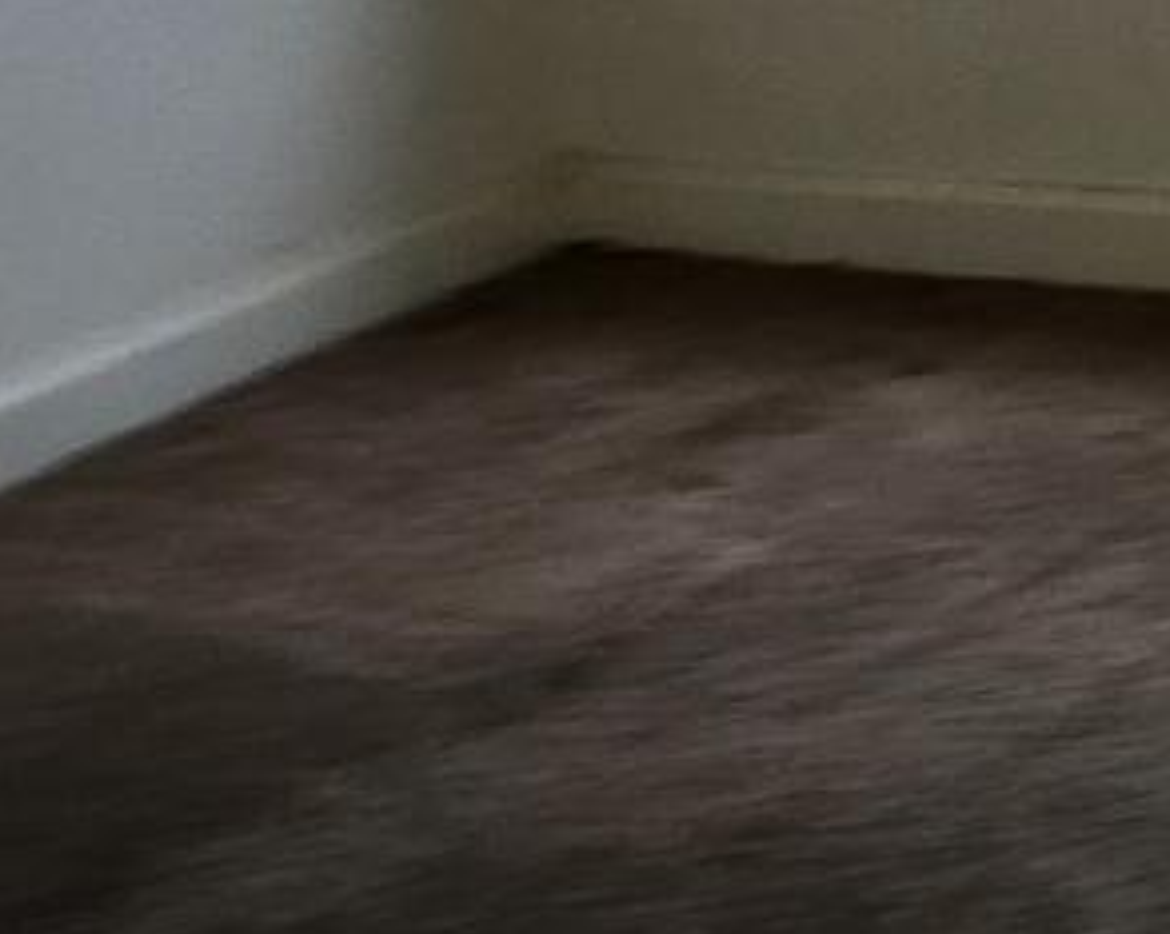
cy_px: -902
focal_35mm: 157
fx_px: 5433
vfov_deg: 9.2
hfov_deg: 11.3
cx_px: 2200
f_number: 1.7
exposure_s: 1/24
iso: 125
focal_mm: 6.3
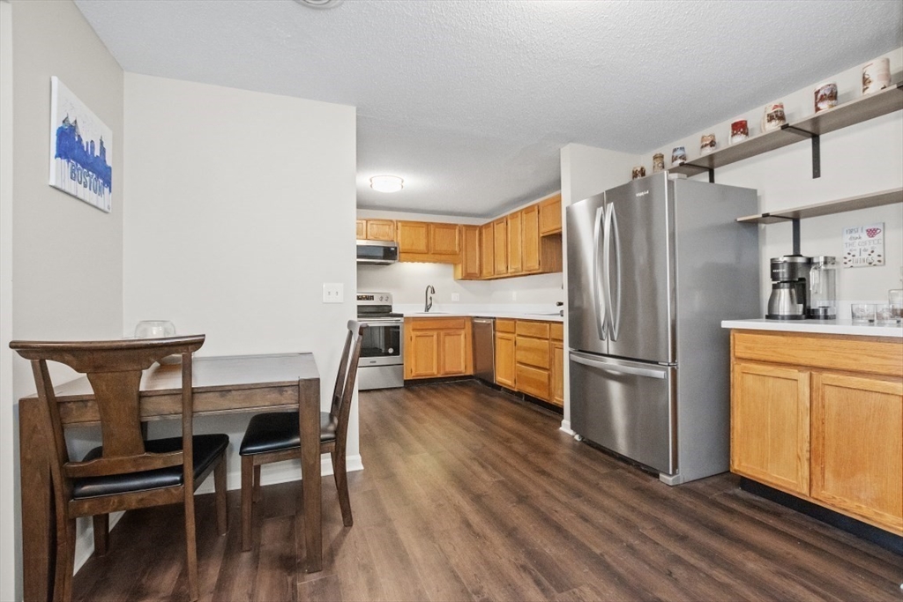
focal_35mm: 15
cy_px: 301
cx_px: 452
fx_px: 376
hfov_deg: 100.4
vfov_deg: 77.3
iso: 1250
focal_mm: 10
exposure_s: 1/80
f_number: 5.6
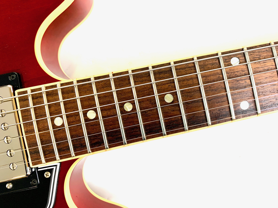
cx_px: 139
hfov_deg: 67.3
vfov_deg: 53.1
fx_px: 209
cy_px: 104
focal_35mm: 26
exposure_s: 1/50
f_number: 1.8
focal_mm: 4.25
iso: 50
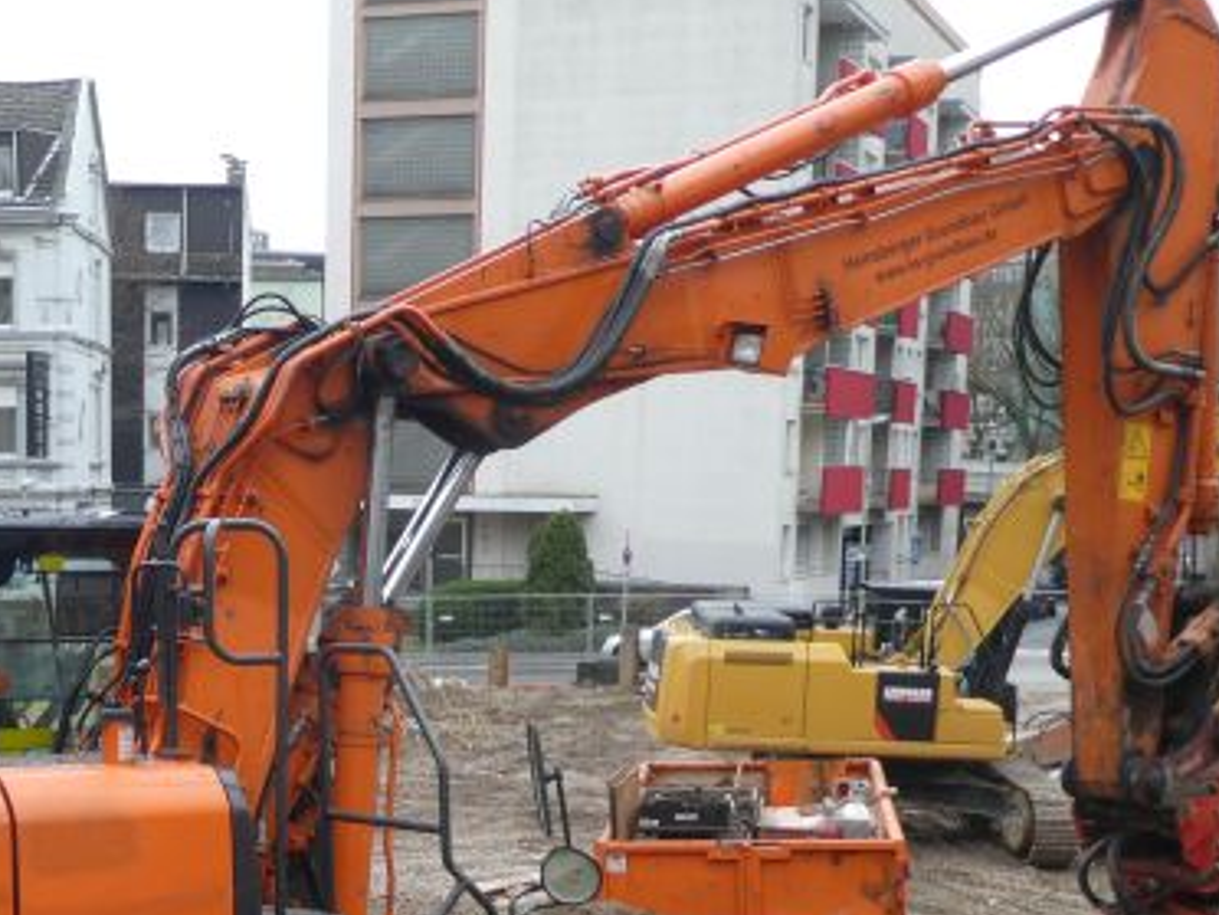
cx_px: 236
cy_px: 879
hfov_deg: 26.9
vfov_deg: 20.2
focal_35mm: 71
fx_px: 2500
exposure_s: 1/80
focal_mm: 5.8
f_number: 3.6
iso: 100
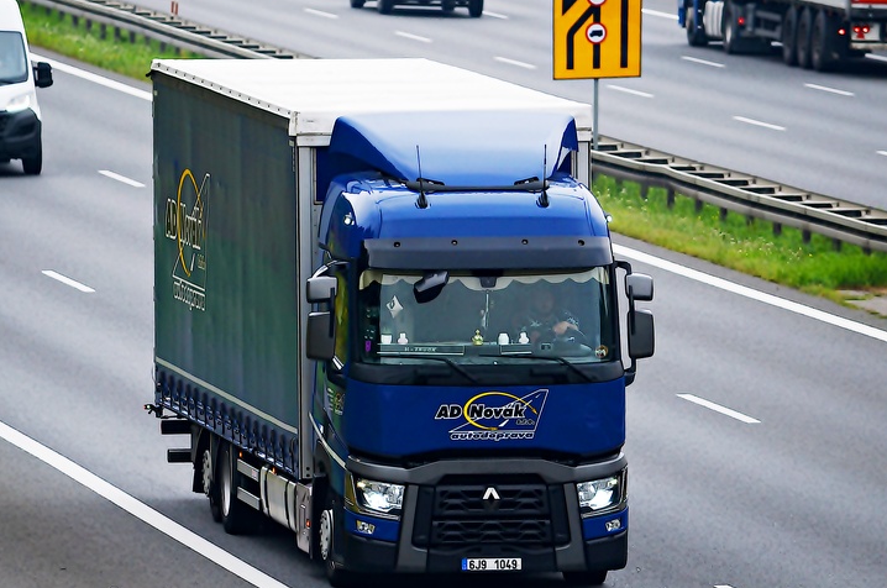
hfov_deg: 4.6
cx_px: 450
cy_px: 308
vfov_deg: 3.0
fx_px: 11092
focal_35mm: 451
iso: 320
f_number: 6.3
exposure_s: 1/400
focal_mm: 270
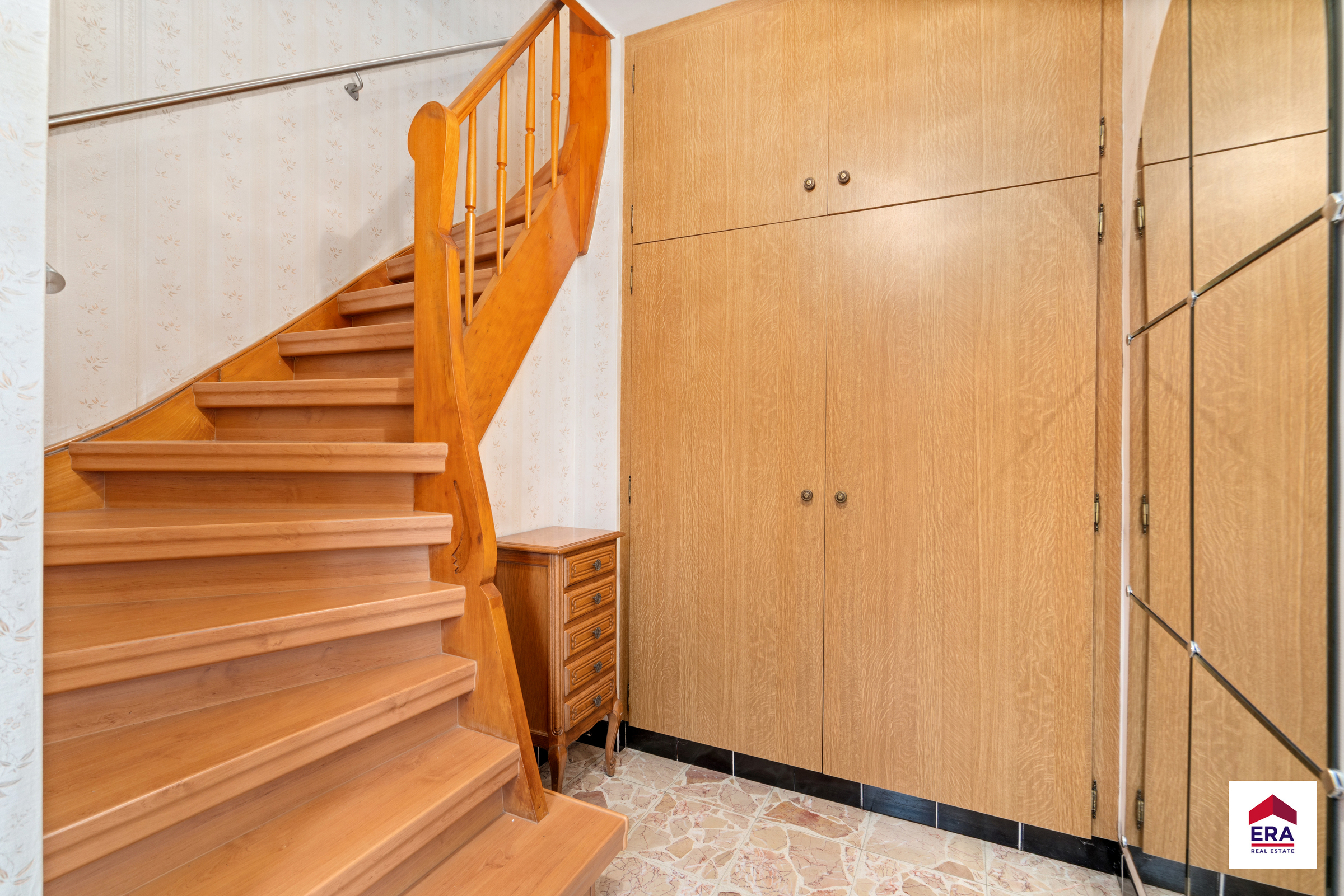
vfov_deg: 73.8
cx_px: 672
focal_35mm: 16
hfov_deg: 96.7
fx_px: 597
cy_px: 448
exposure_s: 5
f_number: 11
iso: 250
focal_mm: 16
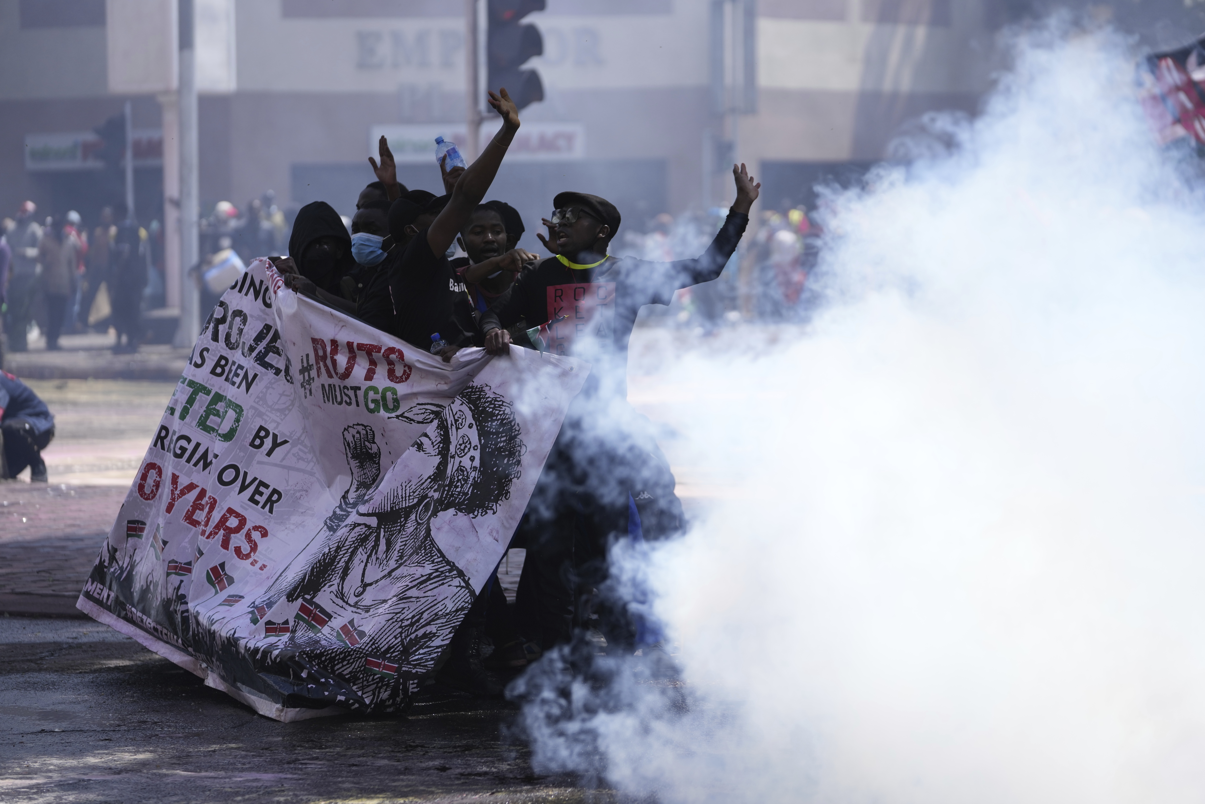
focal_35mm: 132
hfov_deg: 15.5
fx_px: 4418
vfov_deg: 10.4
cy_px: 402
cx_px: 602
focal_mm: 132
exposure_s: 1/5000
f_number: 3.5
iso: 400
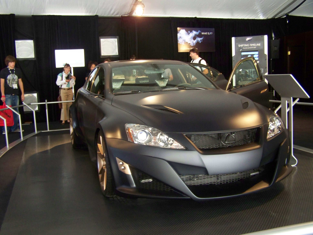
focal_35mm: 38
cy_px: 118
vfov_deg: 37.7
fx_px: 344
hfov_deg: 49.0
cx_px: 156
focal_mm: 6.3
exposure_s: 1/30
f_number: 2.8
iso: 200
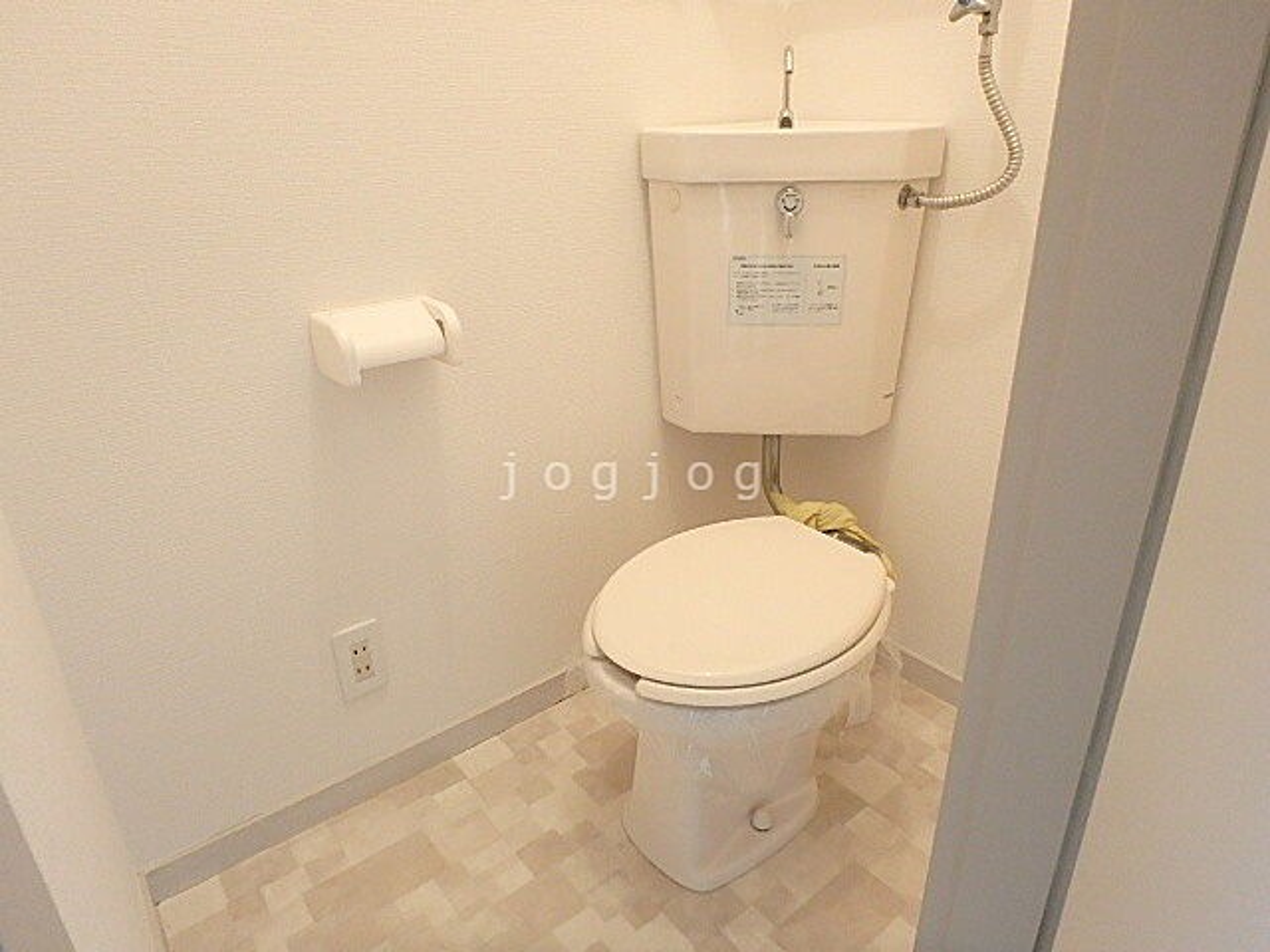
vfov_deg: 63.4
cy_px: 476
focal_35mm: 21
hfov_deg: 79.0
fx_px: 770
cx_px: 635
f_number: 3.5
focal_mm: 3.7
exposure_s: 1/30
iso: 500
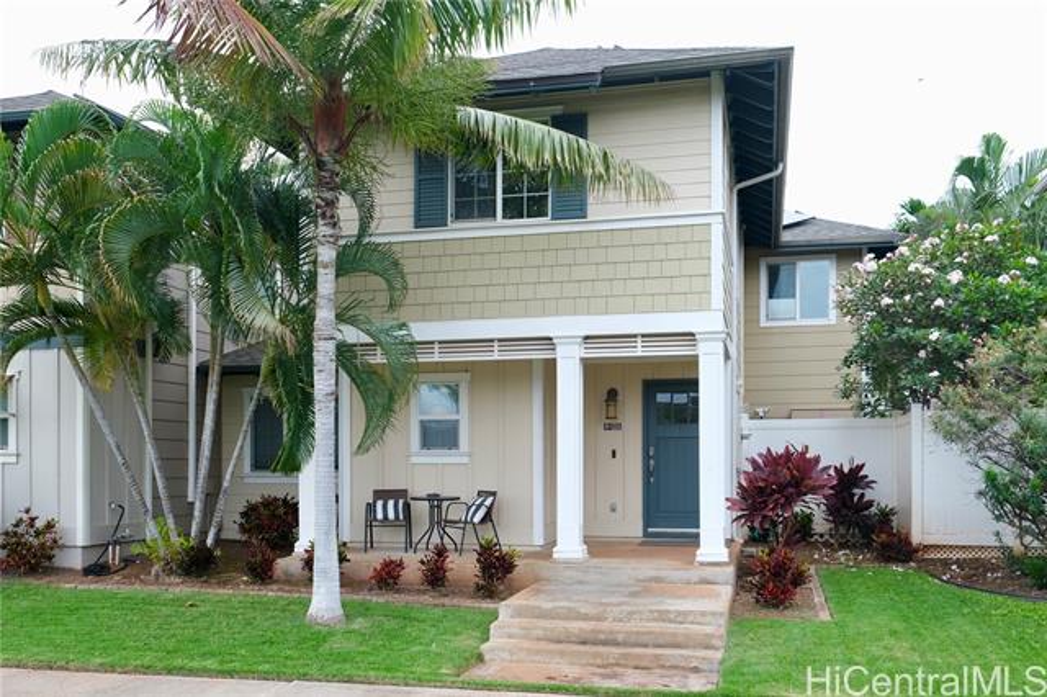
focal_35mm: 29
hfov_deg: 63.7
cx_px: 524
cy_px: 348
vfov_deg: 44.9
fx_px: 843
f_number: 4.5
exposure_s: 1/125
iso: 160
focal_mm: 19.6
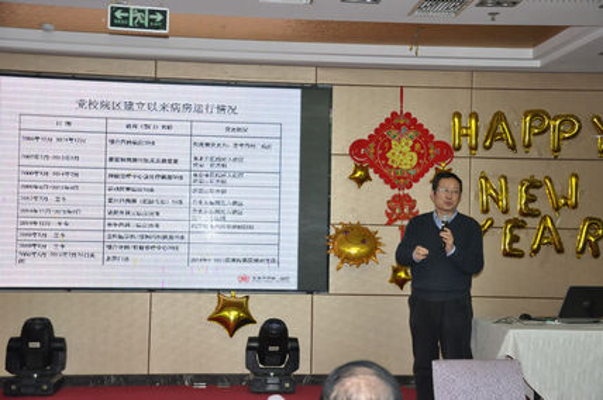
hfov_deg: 33.4
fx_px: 1003
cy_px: 200
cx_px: 302
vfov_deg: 22.6
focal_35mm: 60
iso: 800
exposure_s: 1/125
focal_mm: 40
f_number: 4.5
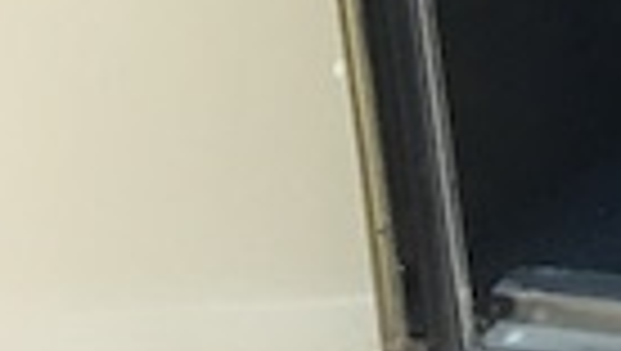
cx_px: 2092
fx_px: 3775
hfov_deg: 7.7
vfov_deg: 5.2
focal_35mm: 229
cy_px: -306
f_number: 2.2
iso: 25
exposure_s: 1/30
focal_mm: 4.15
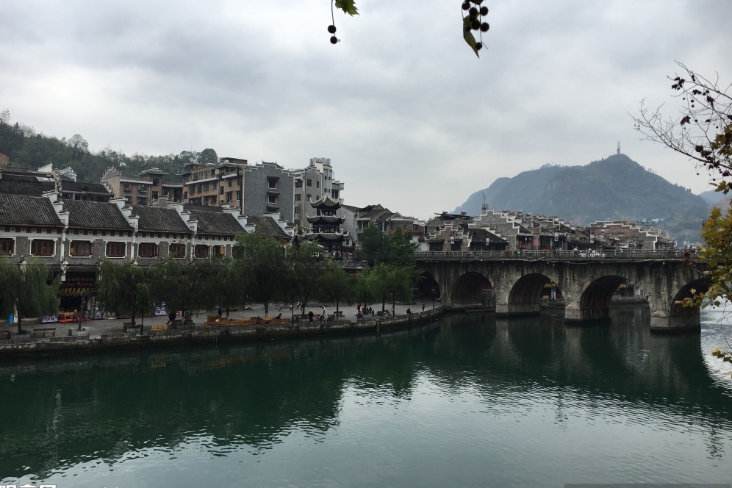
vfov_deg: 42.3
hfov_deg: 60.3
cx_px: 362
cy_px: 223
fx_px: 630
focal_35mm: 31
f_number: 2.2
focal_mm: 4.15
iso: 25
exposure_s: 1/712
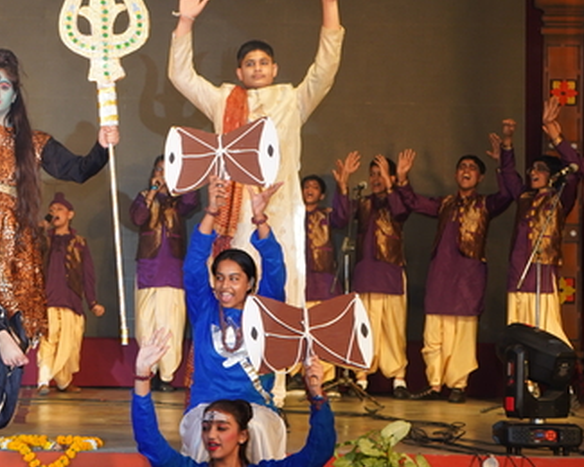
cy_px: 225
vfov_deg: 13.9
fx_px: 1919
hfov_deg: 16.8
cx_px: -58
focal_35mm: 111
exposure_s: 1/125
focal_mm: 48
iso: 800
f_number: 5
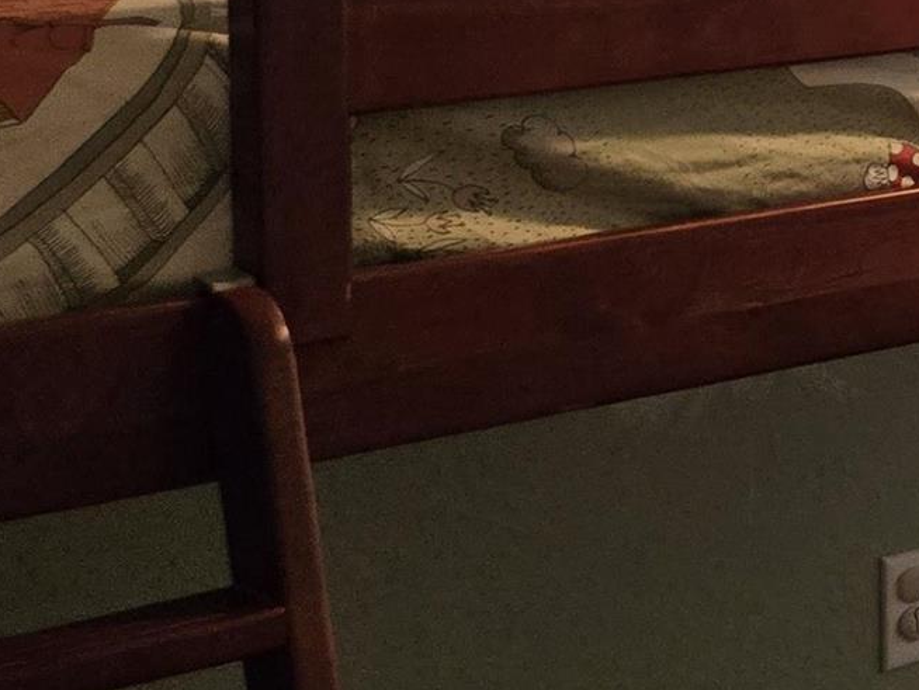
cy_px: -309
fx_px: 2868
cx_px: 2106
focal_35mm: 108
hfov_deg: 13.8
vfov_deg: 13.1
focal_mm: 5.4
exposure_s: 1/120
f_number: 1.8
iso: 320
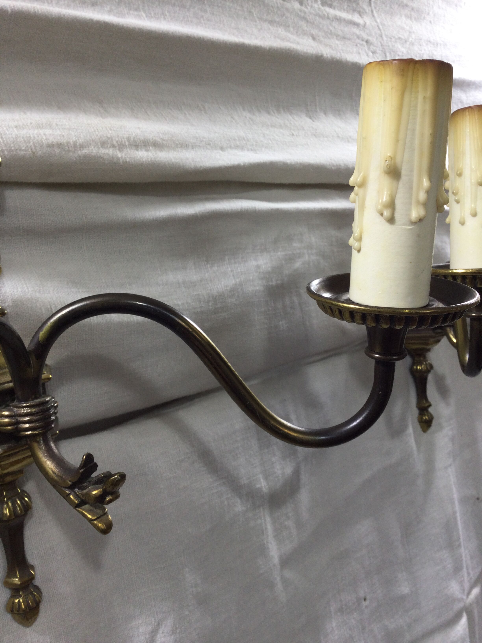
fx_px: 576
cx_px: 241
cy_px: 322
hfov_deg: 45.4
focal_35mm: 31
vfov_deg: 58.4
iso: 32
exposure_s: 1/50
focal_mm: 3.3
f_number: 2.4
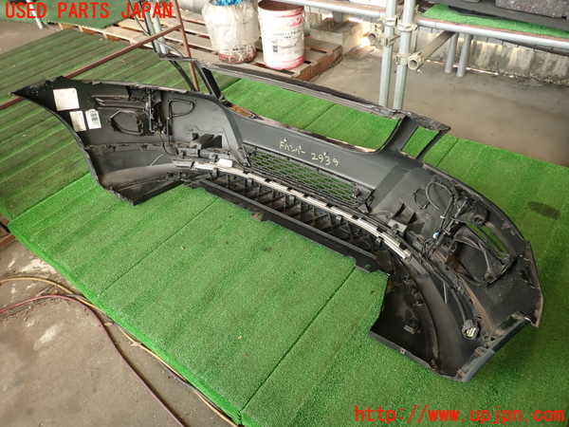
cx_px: 284
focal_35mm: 25
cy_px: 214
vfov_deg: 54.9
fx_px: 411
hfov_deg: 69.4
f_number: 2
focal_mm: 4.5
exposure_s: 1/60
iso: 125
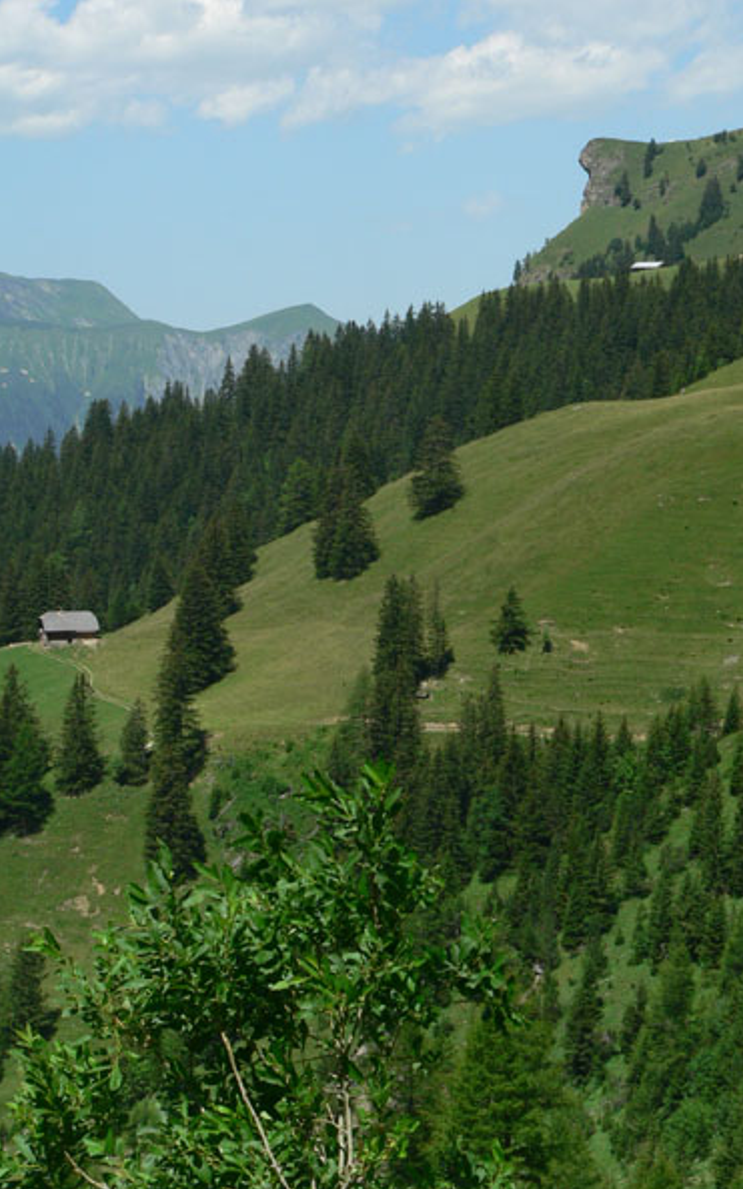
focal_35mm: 91
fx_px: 2950
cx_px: 431
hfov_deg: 14.4
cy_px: 599
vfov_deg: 22.8
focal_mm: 14.2
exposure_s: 1/250
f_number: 8
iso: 100
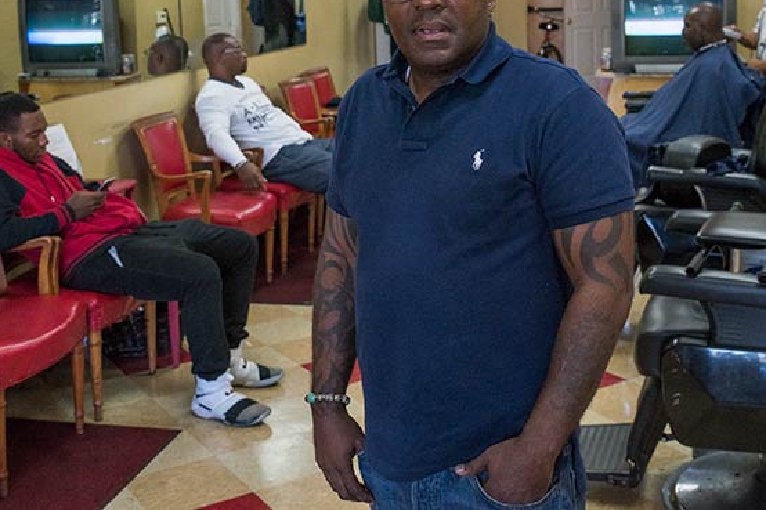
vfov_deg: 31.7
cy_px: 183
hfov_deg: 46.3
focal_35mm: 42
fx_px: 893
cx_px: 440
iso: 1250
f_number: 5.6
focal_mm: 30
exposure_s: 1/400
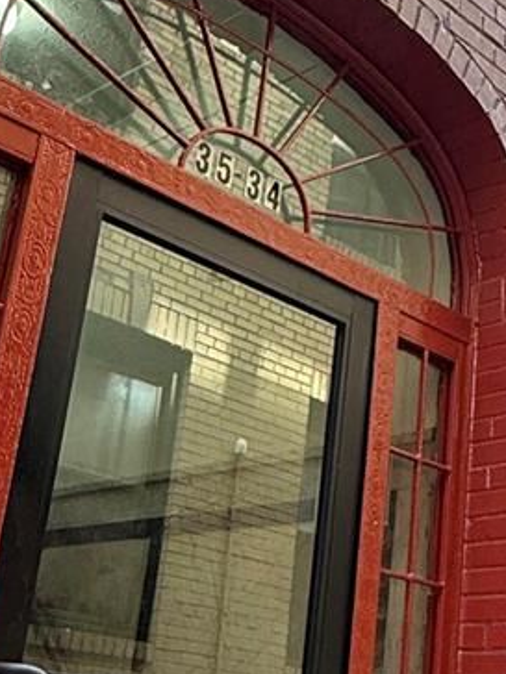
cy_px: 357
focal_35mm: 59
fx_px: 1150
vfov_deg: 32.7
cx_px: 393
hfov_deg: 24.5
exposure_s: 1/99
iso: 160
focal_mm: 2.22
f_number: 2.2
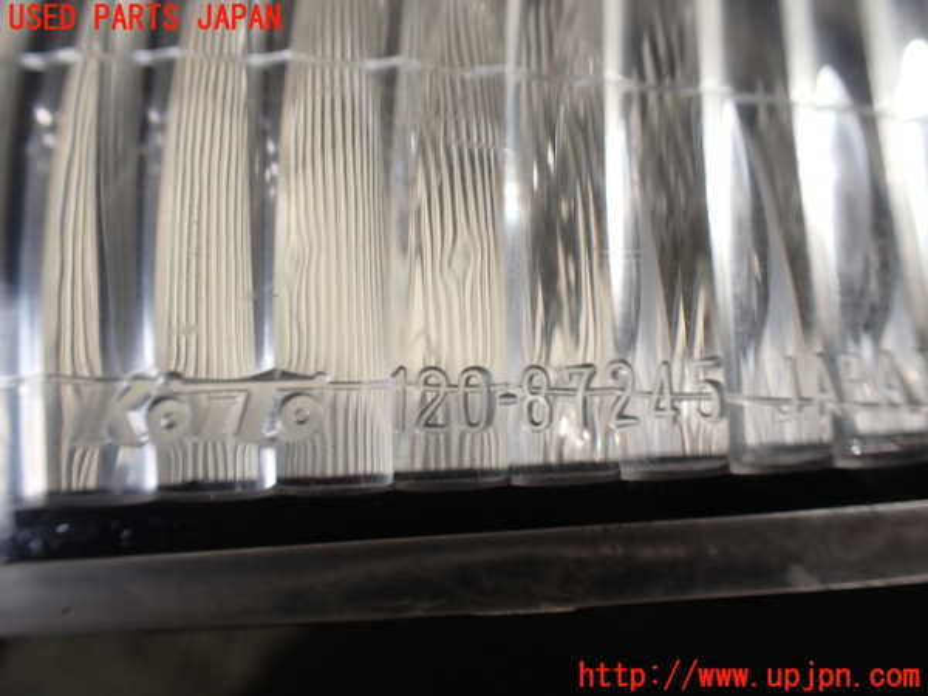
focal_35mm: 30
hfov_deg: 60.0
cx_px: 464
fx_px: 804
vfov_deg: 46.8
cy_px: 348
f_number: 3.2
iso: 100
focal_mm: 5.4
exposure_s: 1/250
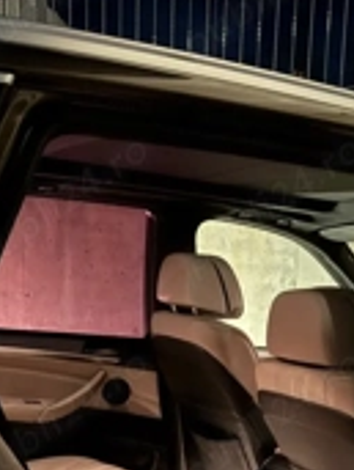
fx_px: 761
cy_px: 454
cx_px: 327
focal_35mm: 56
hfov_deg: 25.3
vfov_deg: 32.0
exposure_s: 1/5
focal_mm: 6.76
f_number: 1.78
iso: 2000
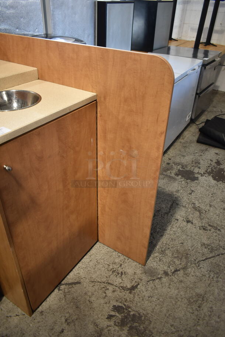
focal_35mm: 27
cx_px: 112
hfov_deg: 48.0
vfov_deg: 67.3
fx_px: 253
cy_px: 168
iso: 400
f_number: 3.5
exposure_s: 1/30
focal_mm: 18
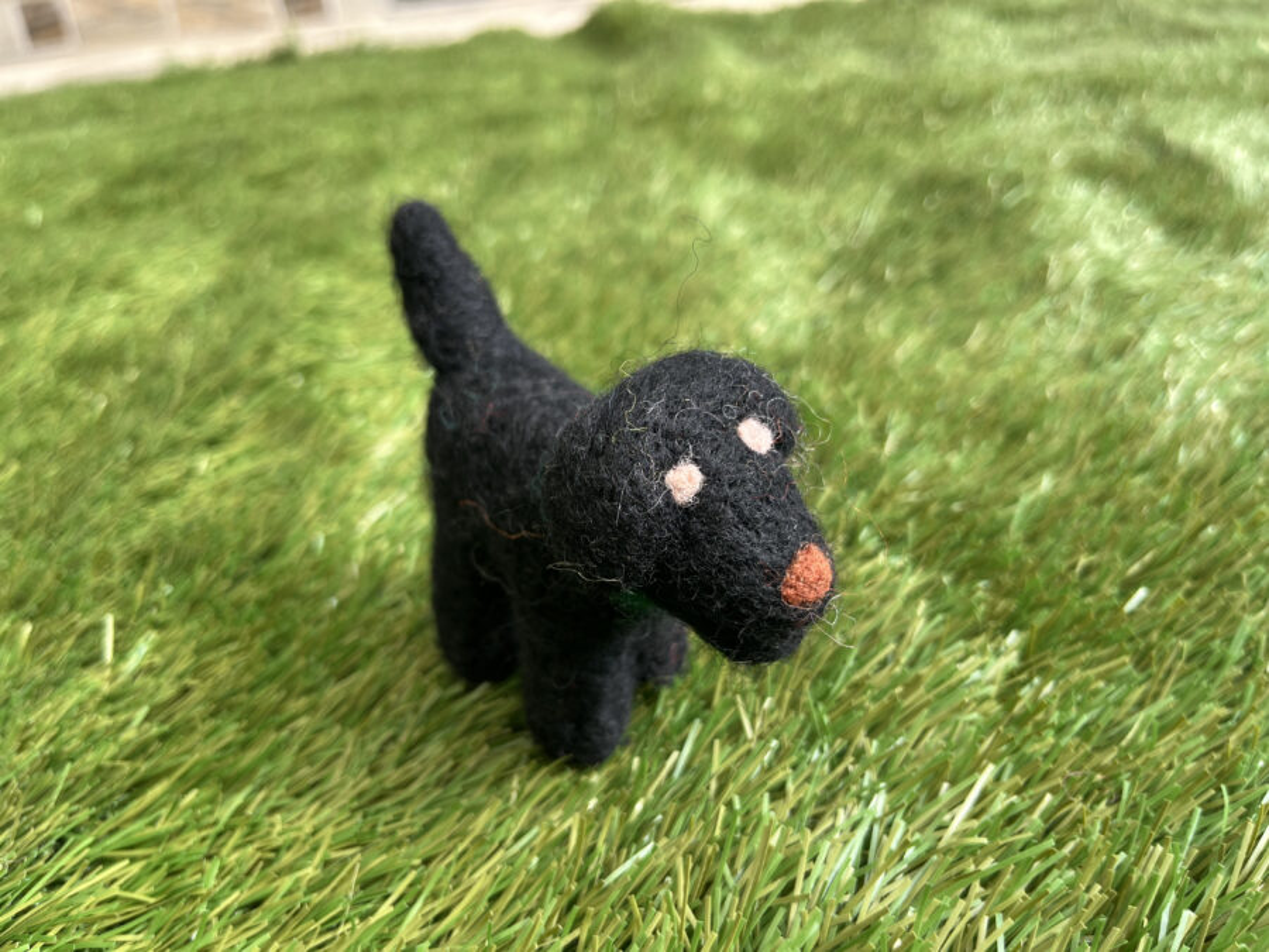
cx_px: 634
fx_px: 953
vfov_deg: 53.1
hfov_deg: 67.3
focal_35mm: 26
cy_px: 476
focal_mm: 5.1
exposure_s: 1/192
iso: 40
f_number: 1.6
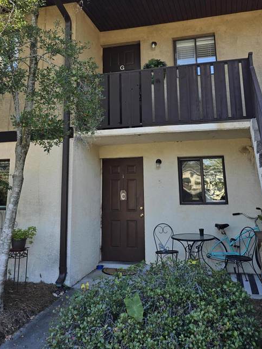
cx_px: 139
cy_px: 101
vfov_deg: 52.3
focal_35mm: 34
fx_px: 343
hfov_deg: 41.8
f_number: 1.7
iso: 16
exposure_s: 1/180
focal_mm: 6.3
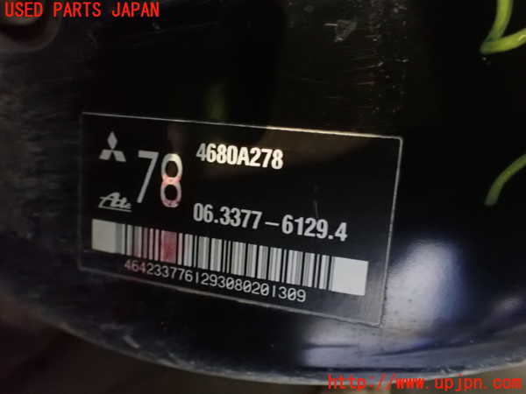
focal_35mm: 30
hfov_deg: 60.0
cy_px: 197
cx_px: 263
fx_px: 456
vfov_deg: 46.8
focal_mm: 5.4
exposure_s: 1/8
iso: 1600
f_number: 2.3
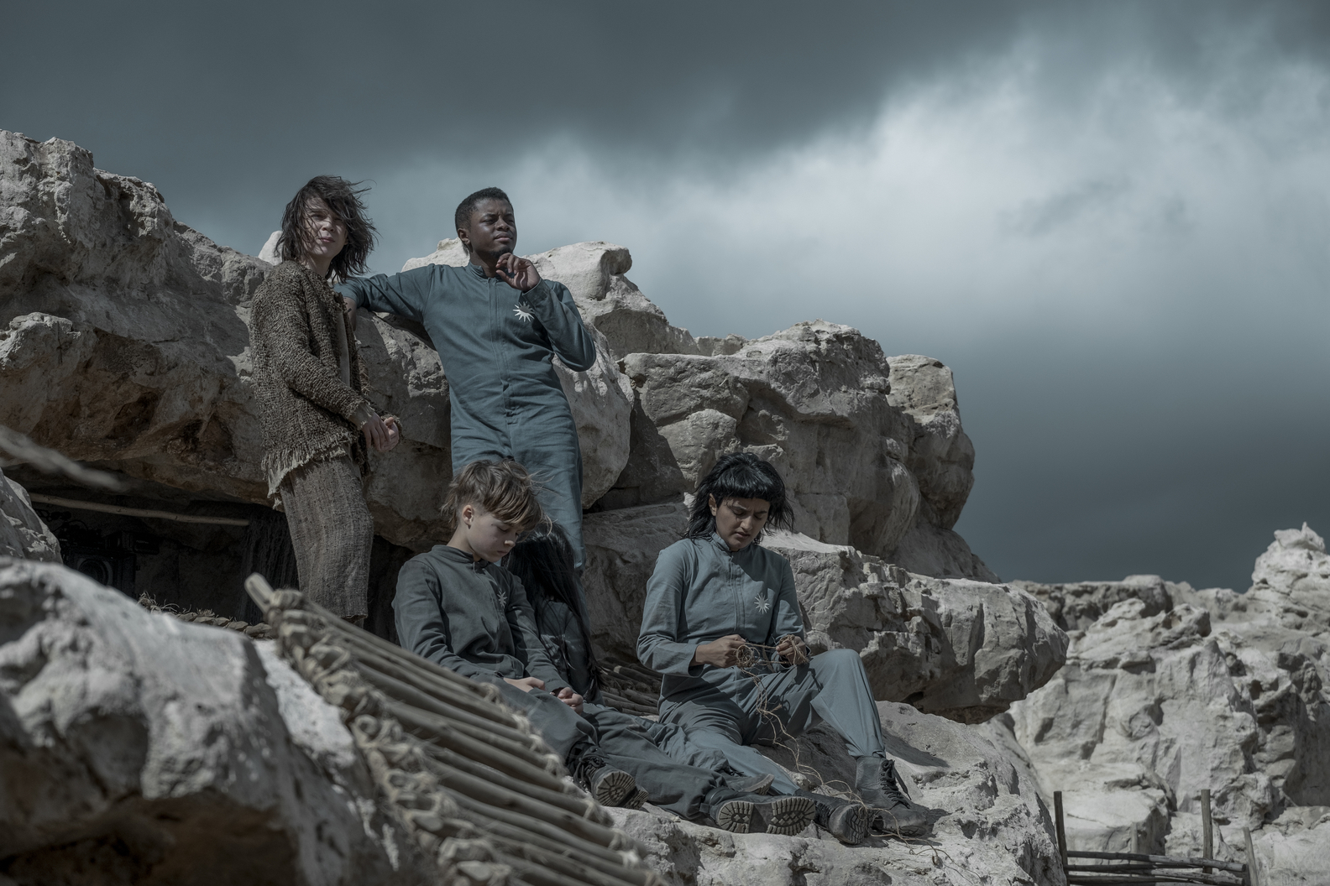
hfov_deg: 27.0
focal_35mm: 75
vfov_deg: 18.2
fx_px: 2771
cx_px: 665
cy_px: 443
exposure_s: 1/3200
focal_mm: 50
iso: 200
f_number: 3.6
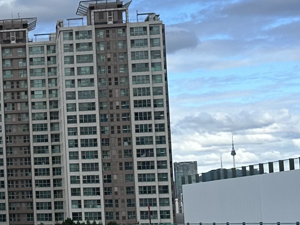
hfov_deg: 16.8
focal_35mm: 104
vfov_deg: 14.2
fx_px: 901
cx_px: -180
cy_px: 136
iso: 80
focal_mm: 6.86
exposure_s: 1/3597
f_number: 1.78
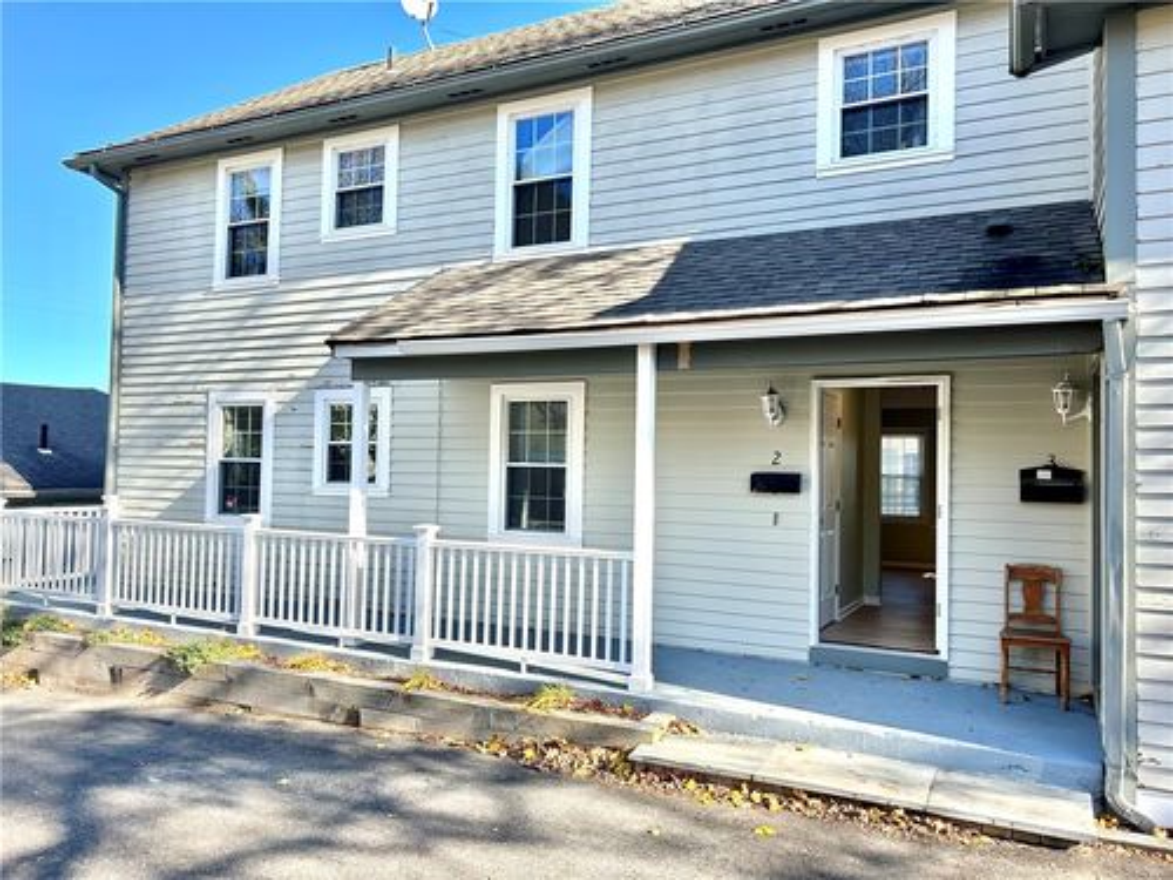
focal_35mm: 26
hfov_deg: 67.3
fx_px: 881
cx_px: 586
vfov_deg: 53.1
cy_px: 440
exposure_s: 1/917
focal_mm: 5.7
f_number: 1.5
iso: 50
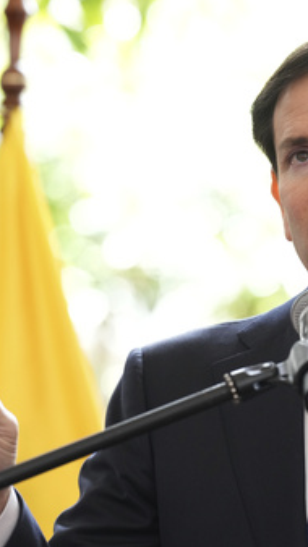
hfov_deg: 4.6
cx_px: 243
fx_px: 3849
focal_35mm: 265
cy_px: 274
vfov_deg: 8.1
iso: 2500
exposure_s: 1/400
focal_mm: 167
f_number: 4
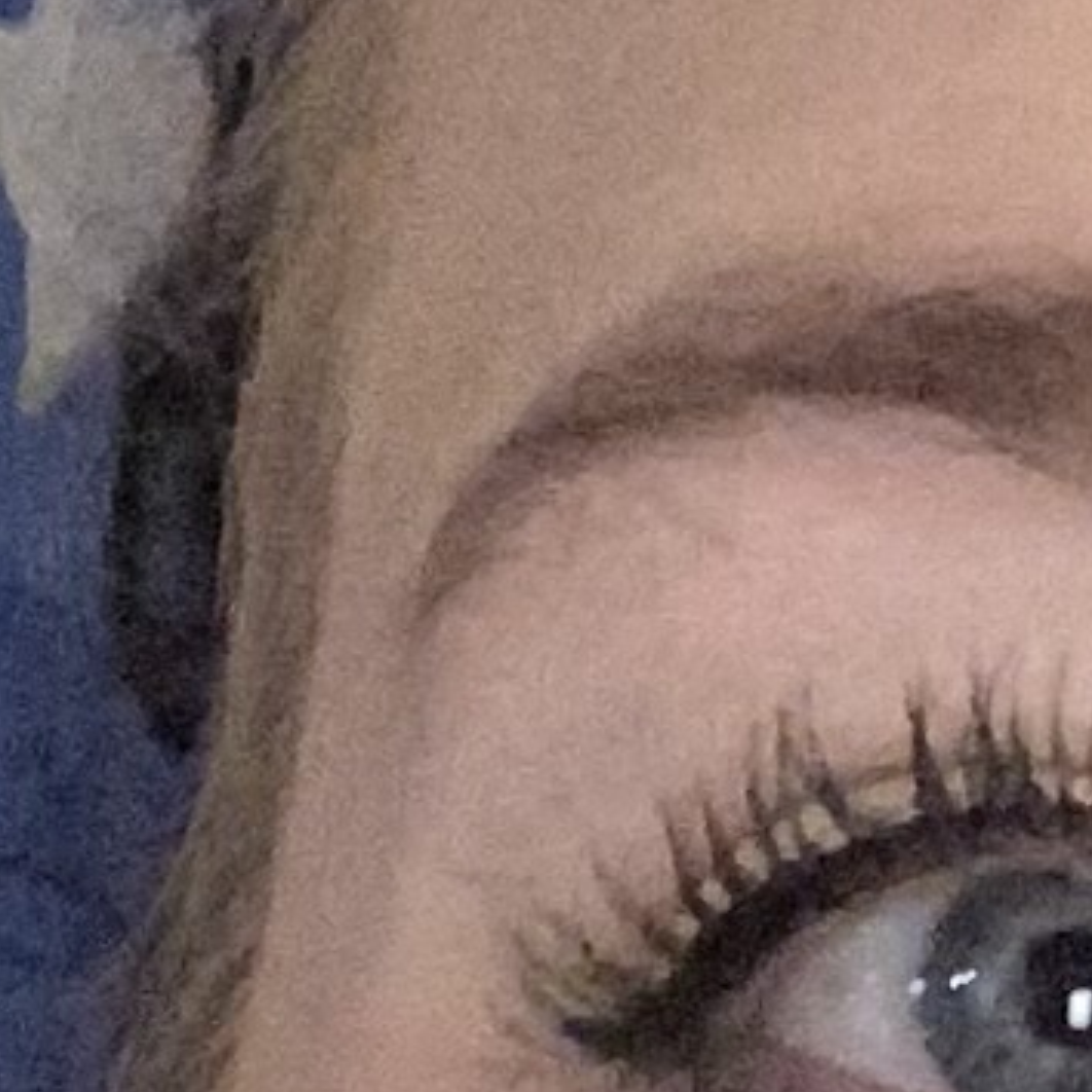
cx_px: 1586
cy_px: 2628
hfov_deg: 7.5
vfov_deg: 7.1
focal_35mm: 231
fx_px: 8244
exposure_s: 1/30
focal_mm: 2.71
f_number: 2.2
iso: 250
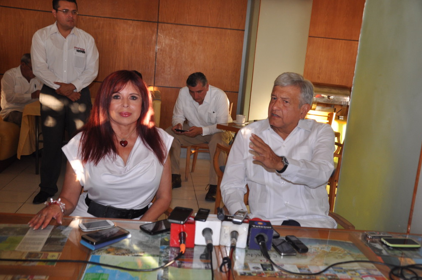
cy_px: 141
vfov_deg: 35.9
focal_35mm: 37
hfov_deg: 51.9
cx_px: 207
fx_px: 433
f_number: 3.8
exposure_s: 1/60
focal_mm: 24
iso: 500
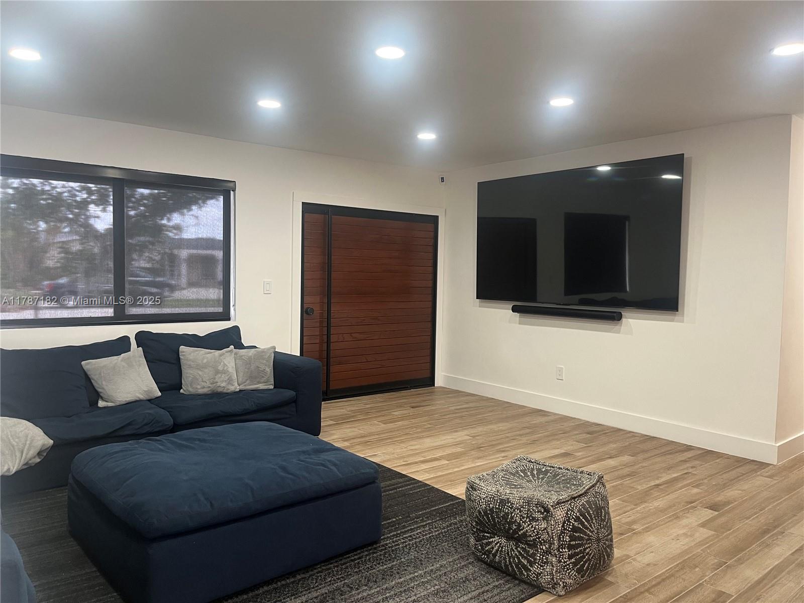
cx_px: 402
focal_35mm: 26
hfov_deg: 67.3
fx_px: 604
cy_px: 302
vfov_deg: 53.1
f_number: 1.6
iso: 125
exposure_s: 1/60
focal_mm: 5.1
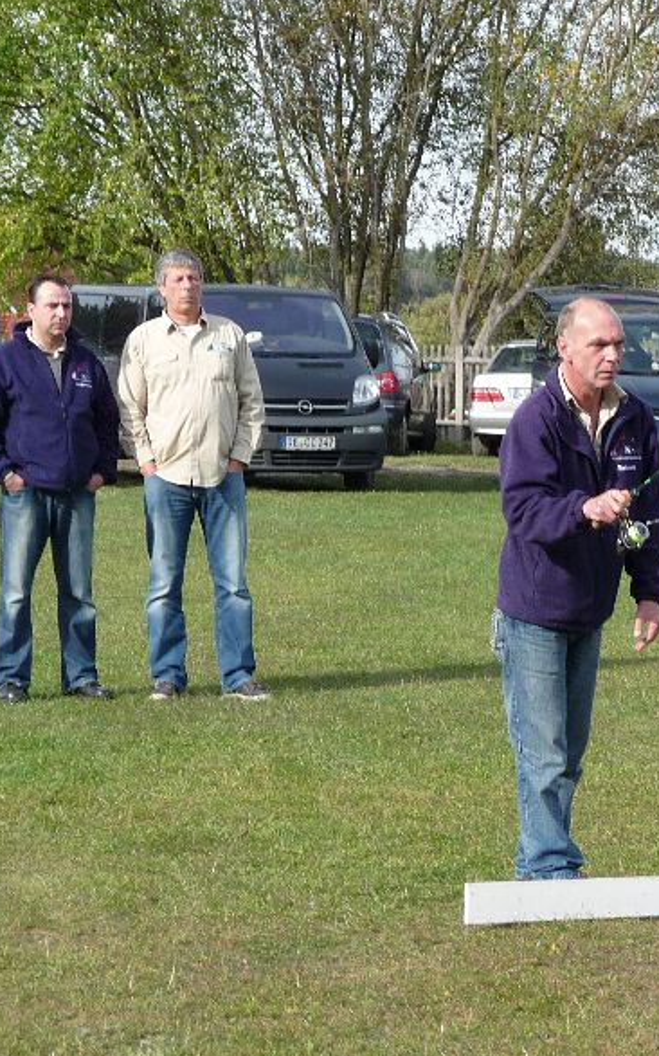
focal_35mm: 139
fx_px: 3996
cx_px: 567
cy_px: 530
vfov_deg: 15.0
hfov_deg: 9.4
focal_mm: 16.3
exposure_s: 1/250
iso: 100
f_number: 4.7
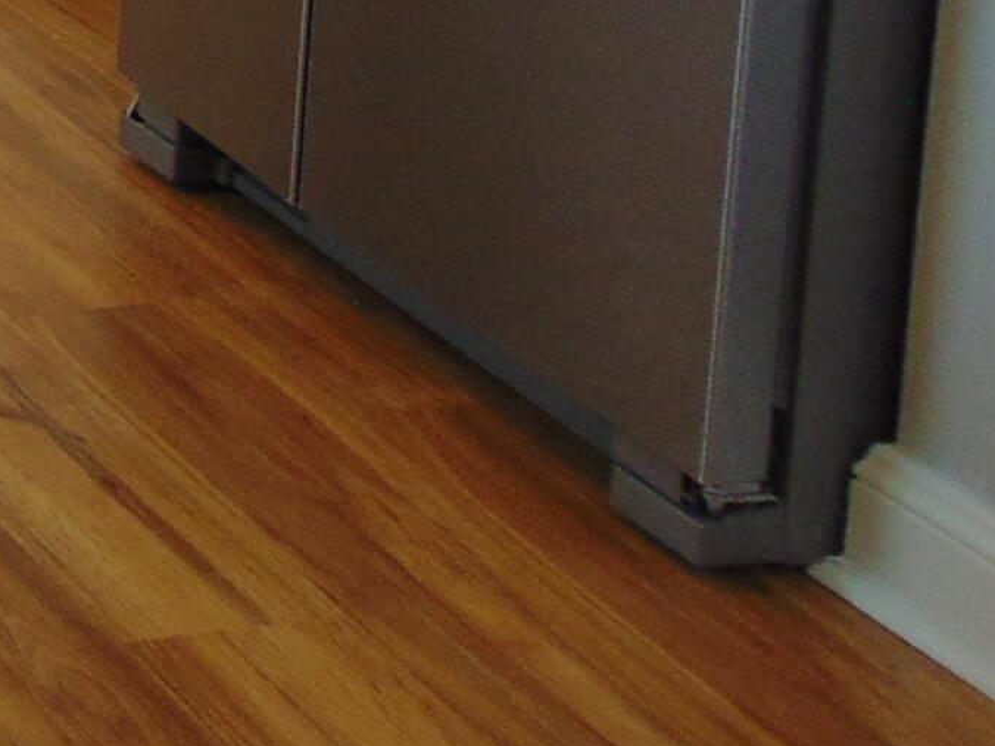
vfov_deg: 12.0
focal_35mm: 111
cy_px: -724
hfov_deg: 13.9
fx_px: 3191
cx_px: -1210
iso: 80
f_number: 3
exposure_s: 1/30
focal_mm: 4.5
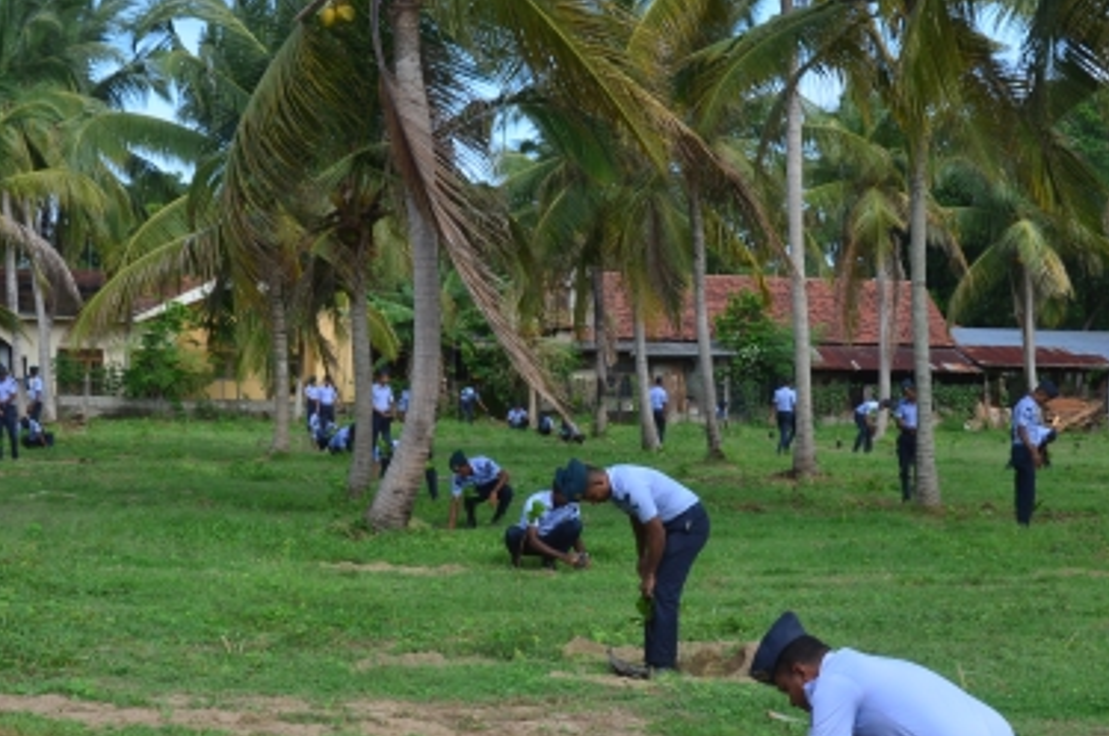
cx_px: 698
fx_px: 2584
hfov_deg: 24.2
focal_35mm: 84
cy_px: 401
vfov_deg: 16.2
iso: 200
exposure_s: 1/125
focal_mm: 30
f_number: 11
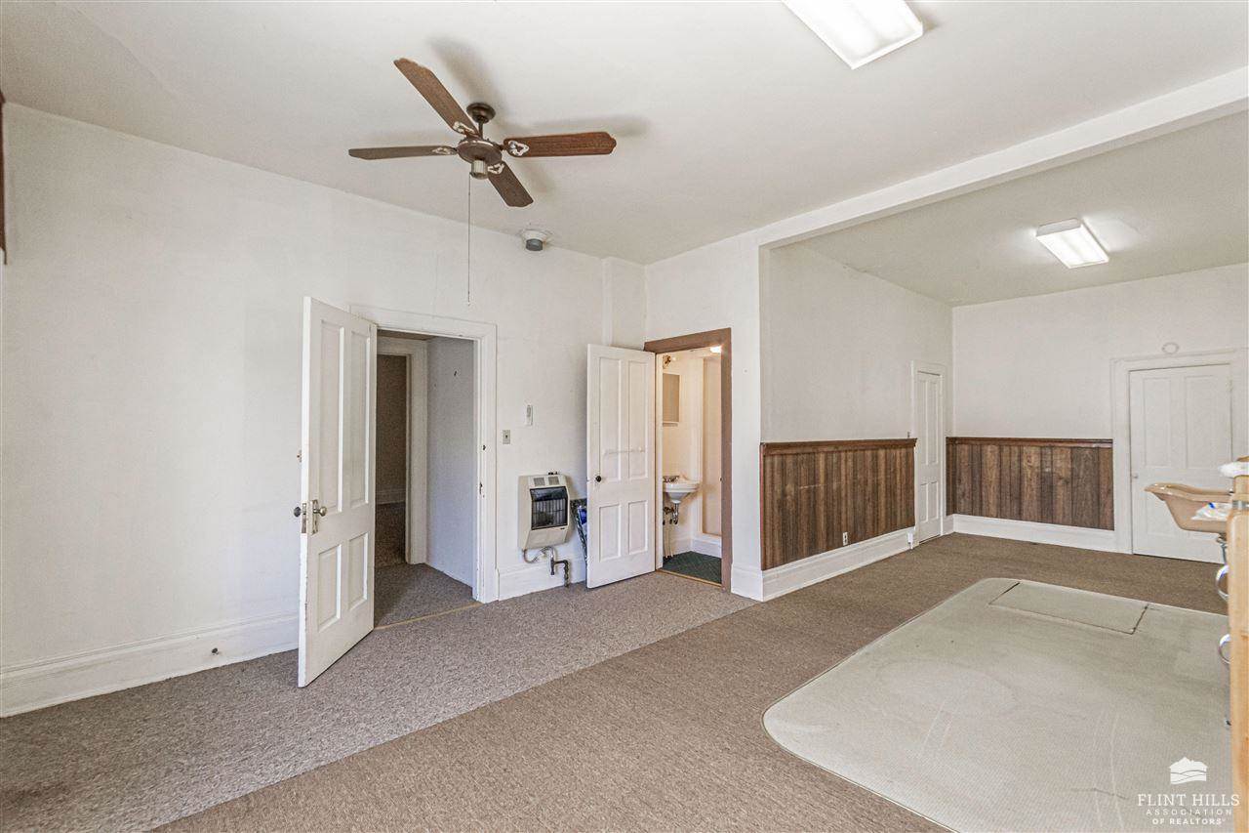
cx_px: 624
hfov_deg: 100.4
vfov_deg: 77.3
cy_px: 416
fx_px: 520
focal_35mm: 15
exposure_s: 1/60
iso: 1100
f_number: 10
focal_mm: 10
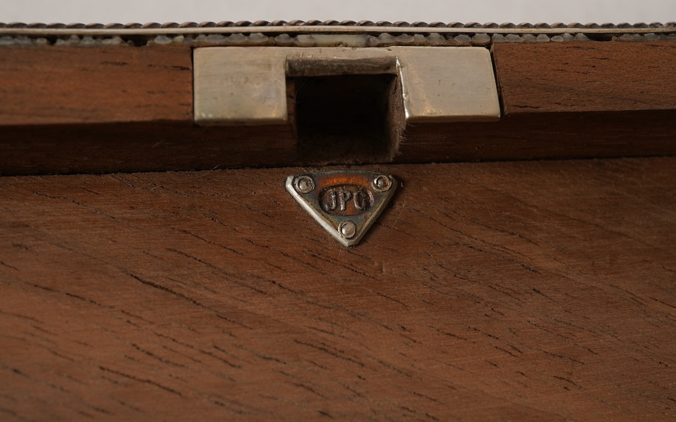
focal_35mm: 46
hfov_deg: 43.5
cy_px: 197
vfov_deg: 28.0
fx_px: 847
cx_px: 338
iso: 400
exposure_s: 1/125
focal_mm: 30
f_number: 22
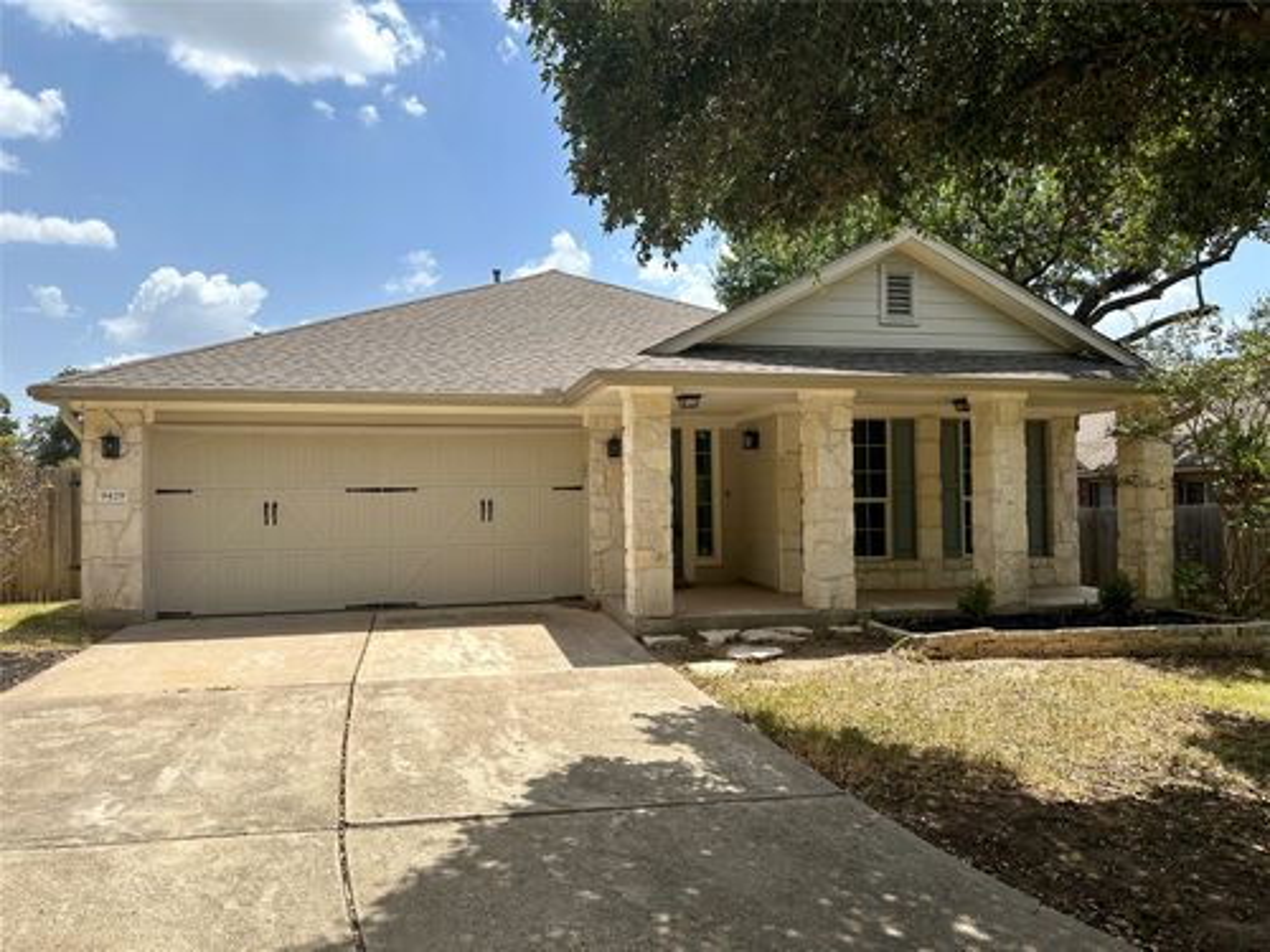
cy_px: 476
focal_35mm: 24
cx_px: 635
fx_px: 881
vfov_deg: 56.8
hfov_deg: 71.6
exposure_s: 1/4348
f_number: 1.78
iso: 80
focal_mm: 6.86
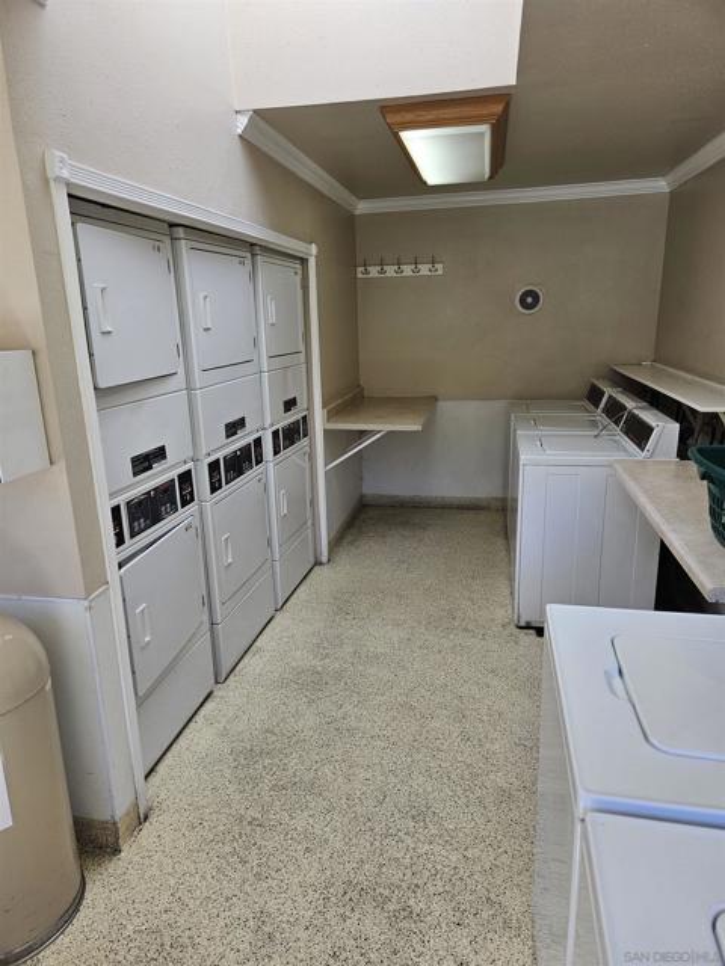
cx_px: 362
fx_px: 642
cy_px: 483
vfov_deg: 73.9
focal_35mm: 23
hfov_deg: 58.9
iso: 50
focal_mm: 5.4
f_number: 1.8
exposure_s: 1/120
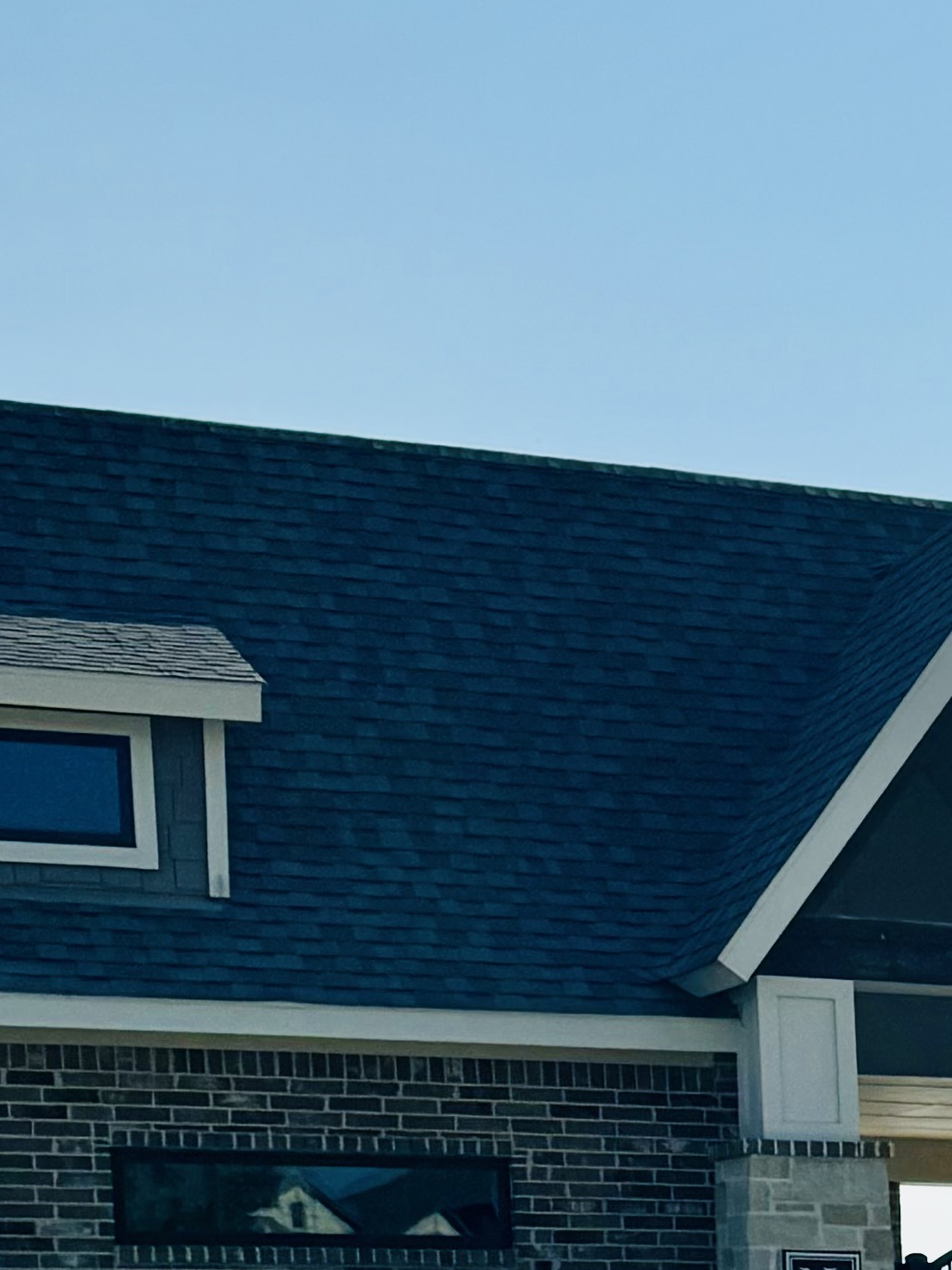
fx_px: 3520
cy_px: 1764
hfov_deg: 14.0
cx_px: 1598
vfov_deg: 18.6
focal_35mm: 96
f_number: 1.78
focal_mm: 6.76
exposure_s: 1/12346
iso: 80
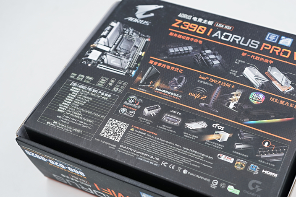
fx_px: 469
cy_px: 122
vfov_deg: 23.7
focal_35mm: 57
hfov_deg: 34.9
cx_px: 183
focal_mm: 41
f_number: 4.5
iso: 125
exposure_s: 1/160
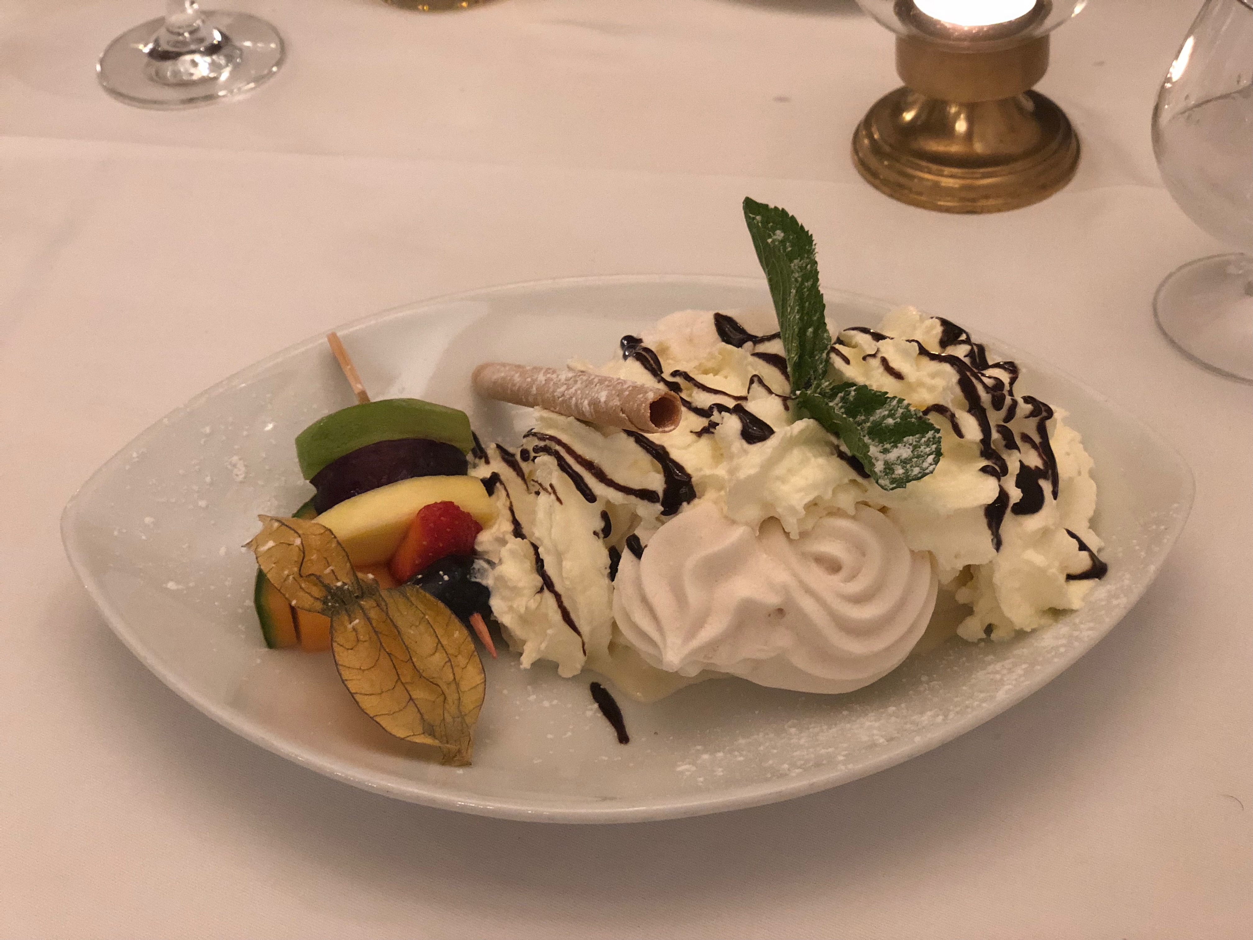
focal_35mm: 52
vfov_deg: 28.0
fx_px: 1882
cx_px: 626
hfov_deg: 36.8
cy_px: 470
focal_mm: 6
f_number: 2.4
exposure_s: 1/11
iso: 160
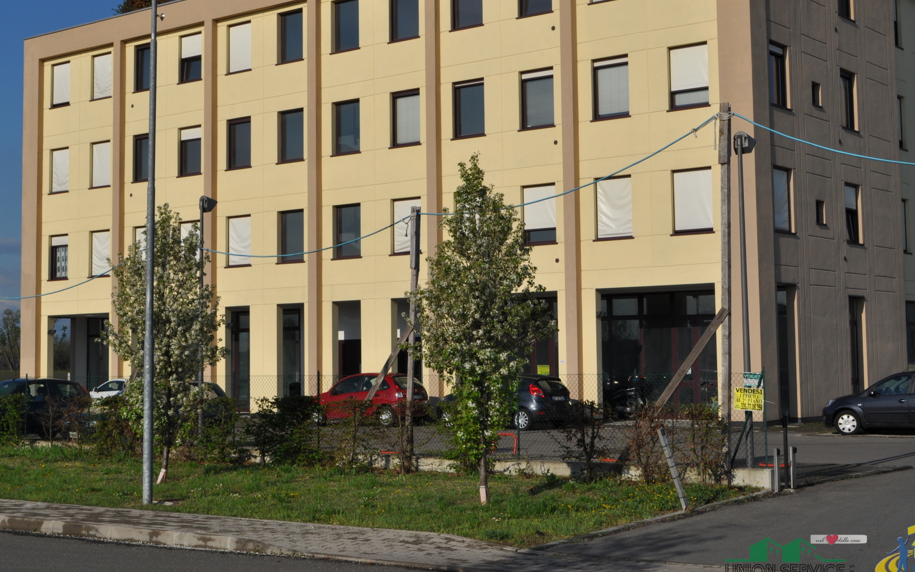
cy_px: 230
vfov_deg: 22.7
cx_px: 414
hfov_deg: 35.7
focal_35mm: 57
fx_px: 1422
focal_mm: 30
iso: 200
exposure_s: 1/500
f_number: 11
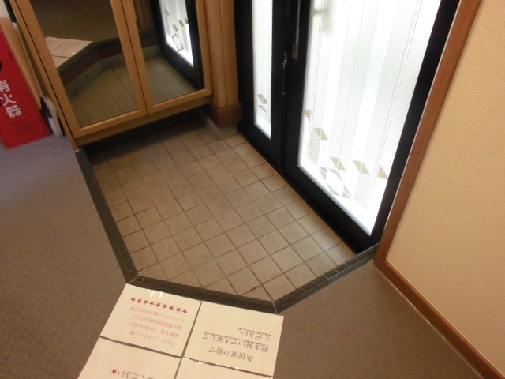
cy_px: 190
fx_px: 379
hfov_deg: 67.3
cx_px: 252
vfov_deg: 53.1
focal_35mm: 26
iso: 400
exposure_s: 1/25
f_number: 3.5
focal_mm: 4.6
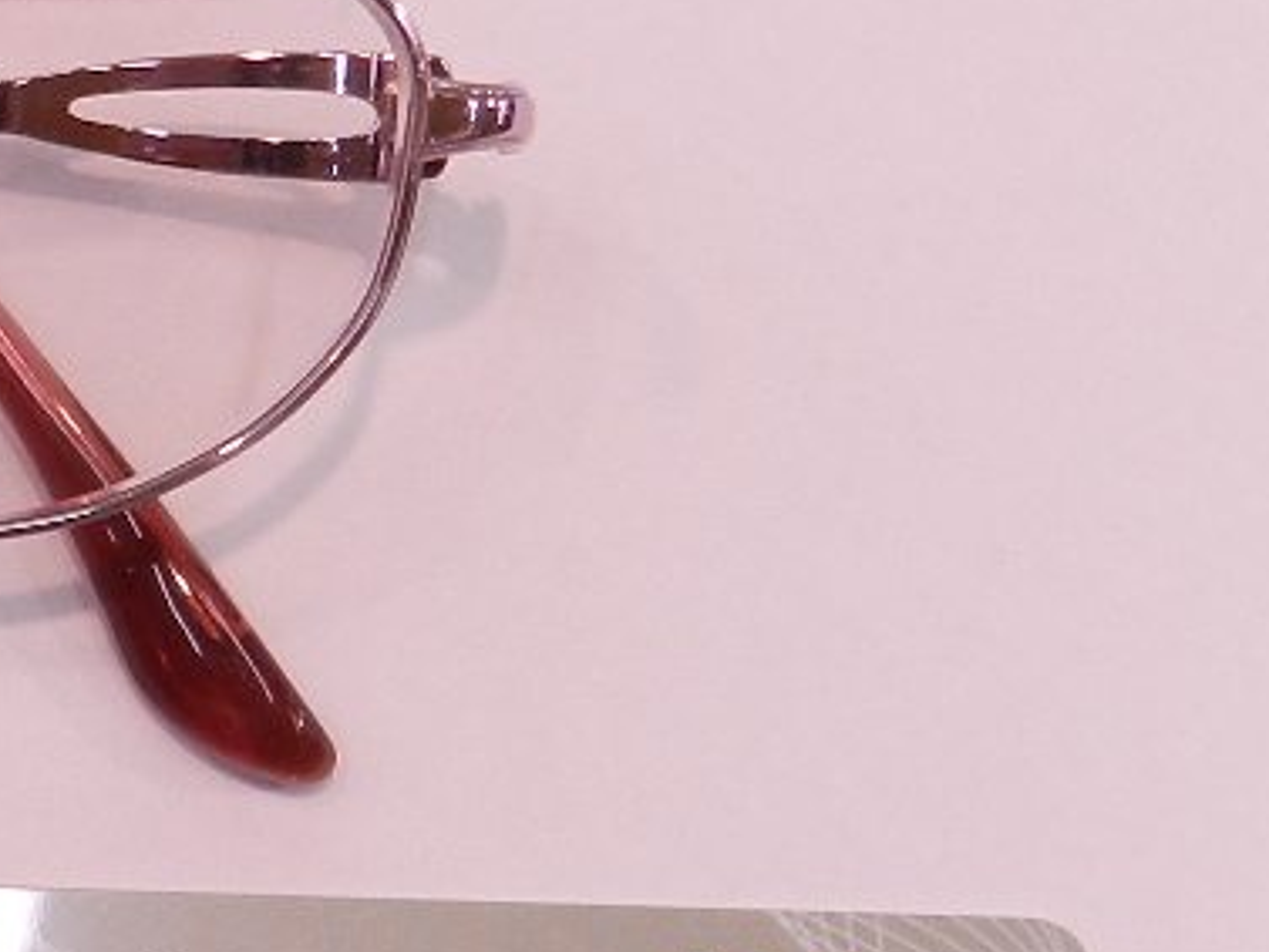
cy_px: 649
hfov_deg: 14.2
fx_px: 4731
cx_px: -700
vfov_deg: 11.5
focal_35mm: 129
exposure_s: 1/40
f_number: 4
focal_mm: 6.7
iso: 160
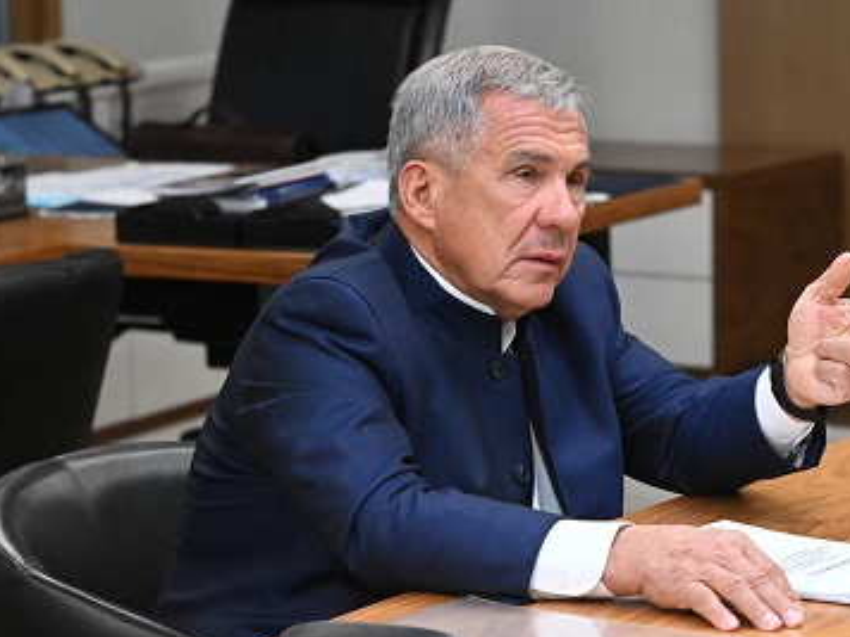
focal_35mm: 147
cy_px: 277
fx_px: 3610
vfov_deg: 10.1
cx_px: 635
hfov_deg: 13.4
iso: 5000
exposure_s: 1/350
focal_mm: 85
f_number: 4.8
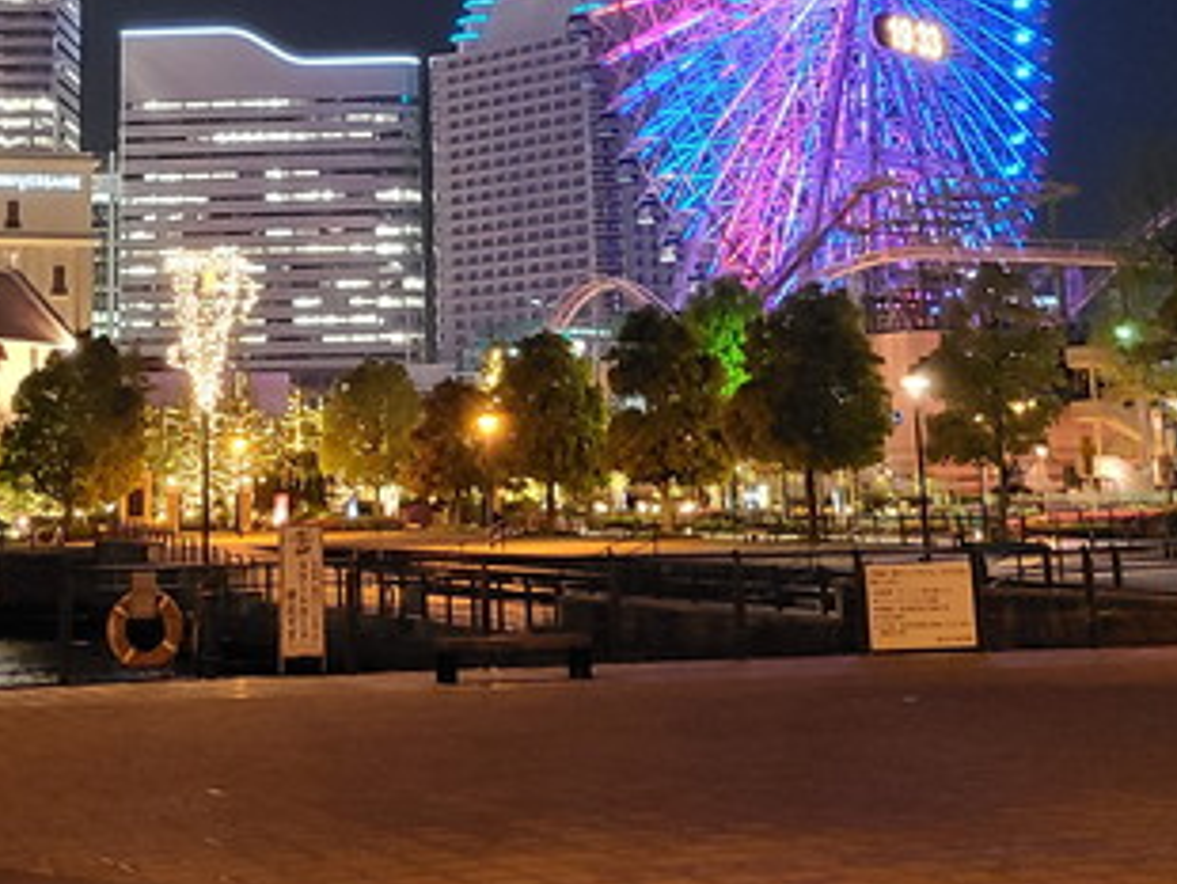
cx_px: 357
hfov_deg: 28.7
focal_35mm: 67
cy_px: -15
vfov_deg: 21.2
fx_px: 2280
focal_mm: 5.4
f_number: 1.8
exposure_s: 1/25
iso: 1250
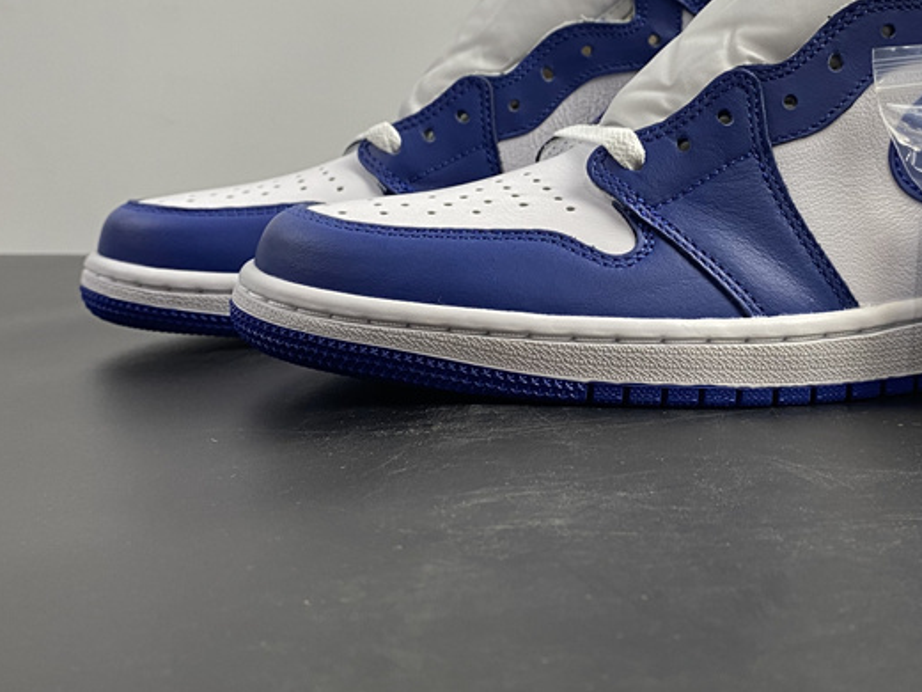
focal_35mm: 50
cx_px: 663
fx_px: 1332
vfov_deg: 28.8
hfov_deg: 37.5
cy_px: 211
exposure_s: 1/50
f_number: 1.8
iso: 64
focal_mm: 4.25
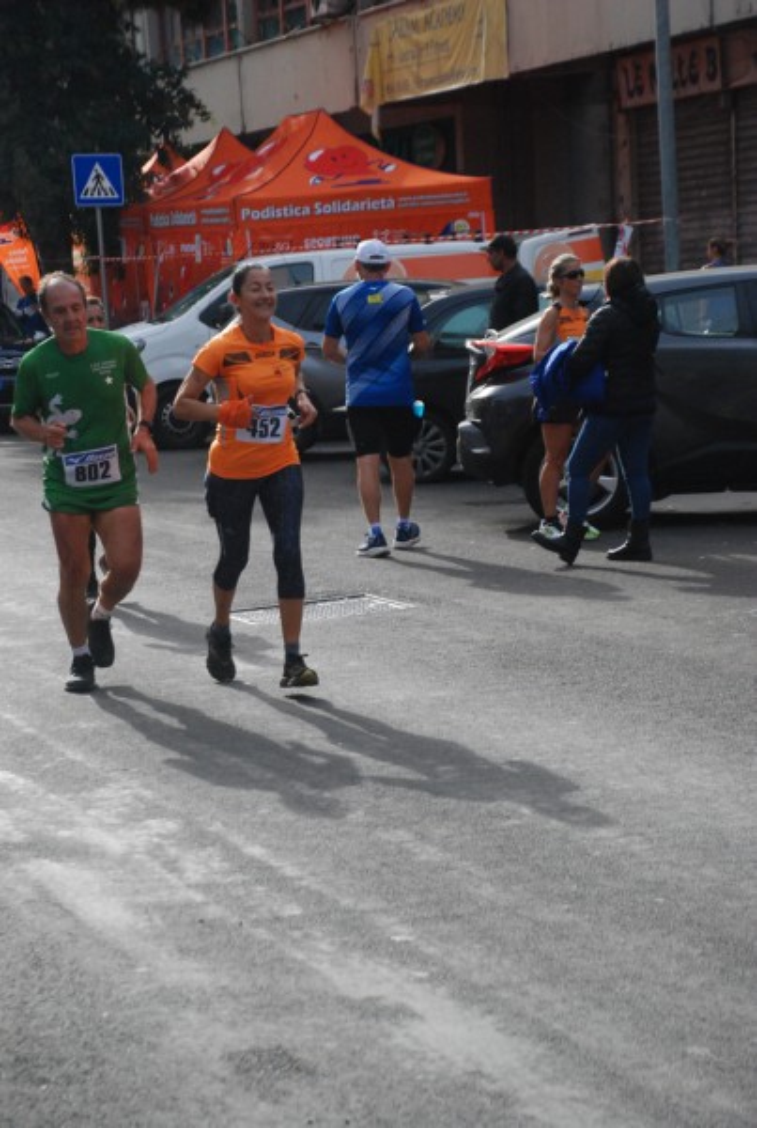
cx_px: 378
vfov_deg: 19.4
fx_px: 3295
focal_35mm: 105
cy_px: 564
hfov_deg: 13.1
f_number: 5.6
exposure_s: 1/1600
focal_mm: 70
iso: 1000
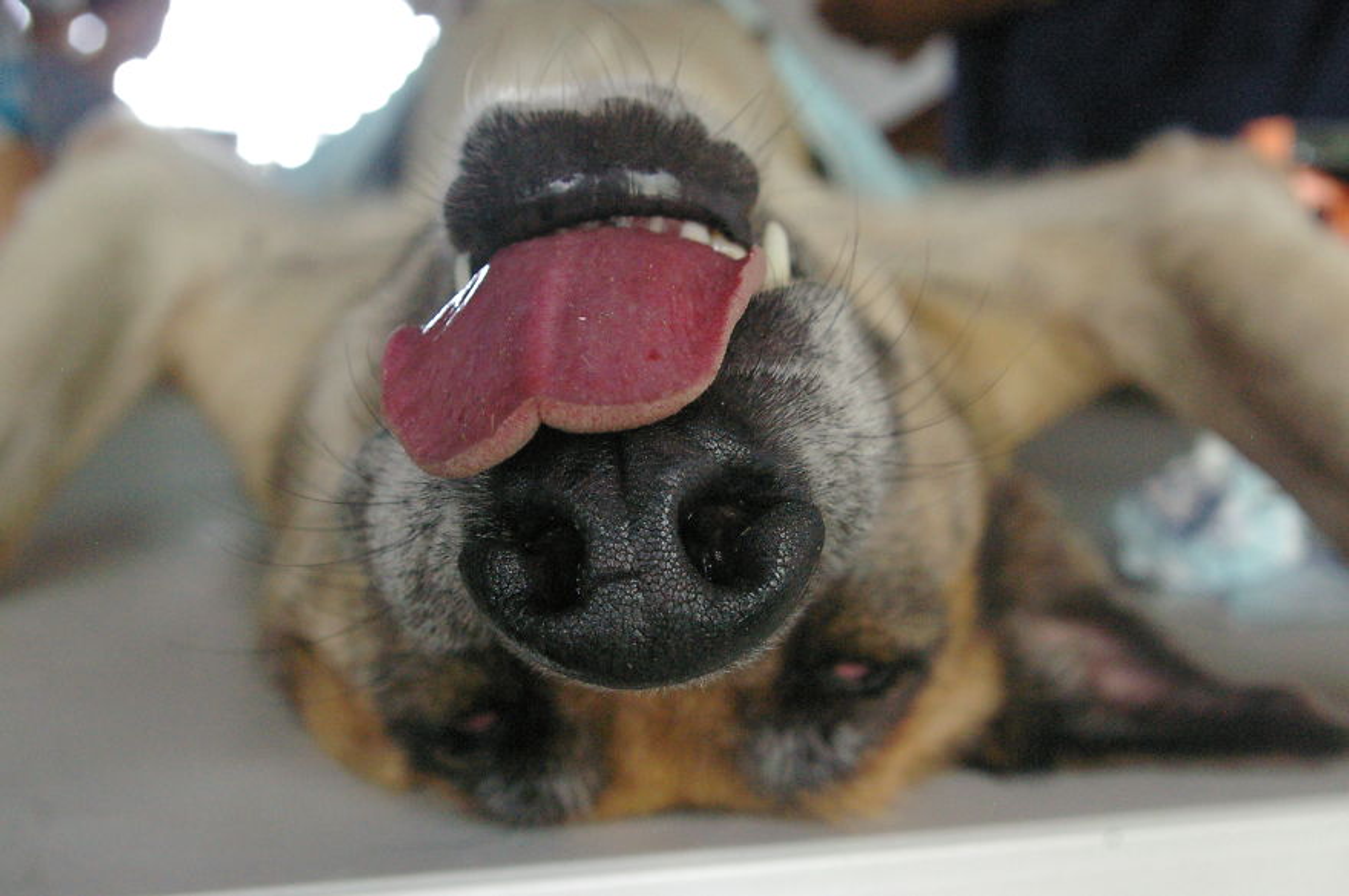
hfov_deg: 42.4
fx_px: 1741
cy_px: 448
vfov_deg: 28.9
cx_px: 674
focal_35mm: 46
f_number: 6.7
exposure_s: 1/90
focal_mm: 31
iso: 3200
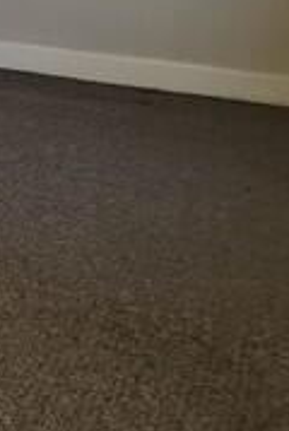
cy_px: 48
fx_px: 1211
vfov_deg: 19.8
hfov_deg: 9.9
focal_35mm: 101
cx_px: -597
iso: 80
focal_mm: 2.26
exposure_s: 1/100
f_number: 2.2
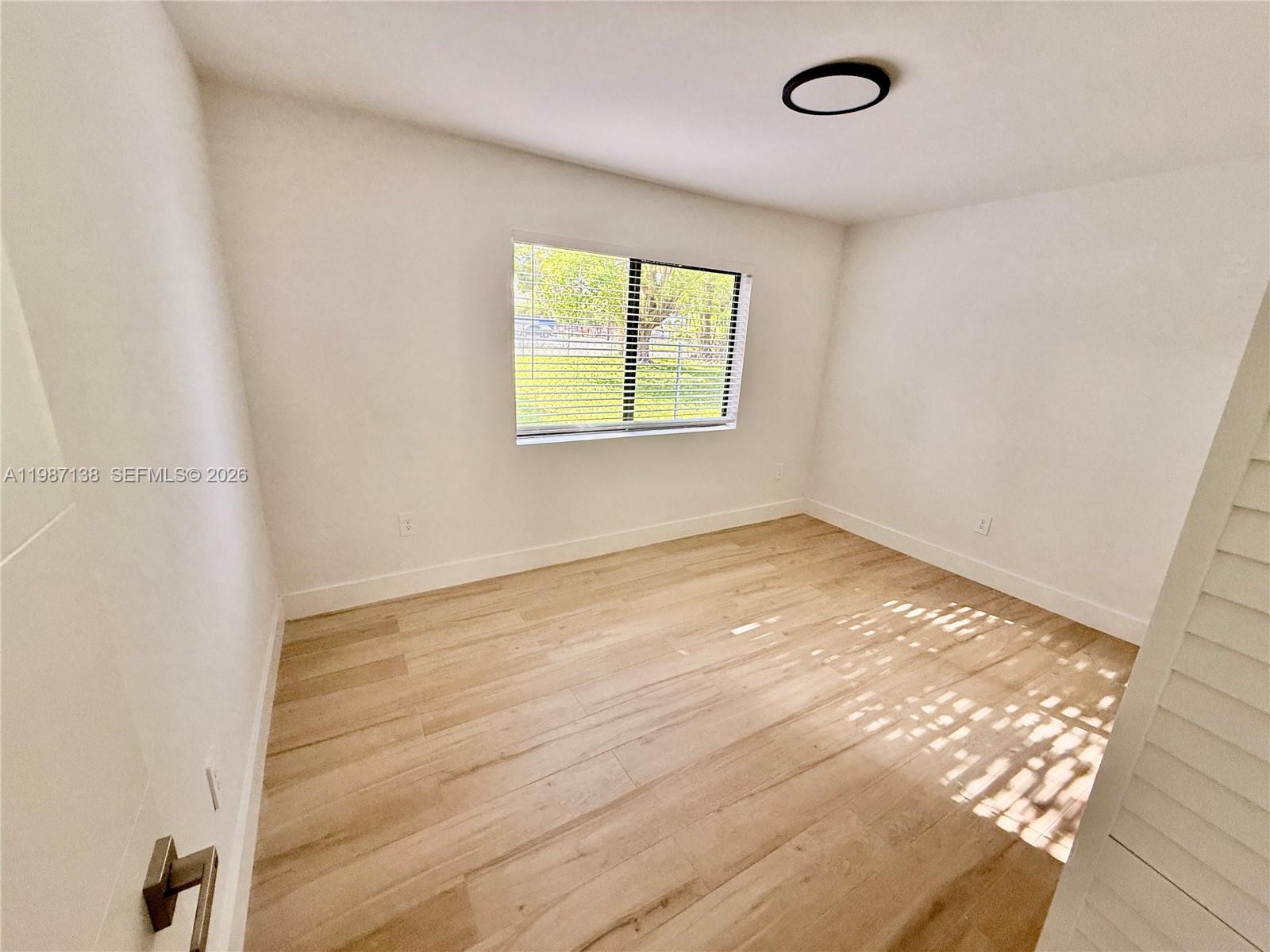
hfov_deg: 102.1
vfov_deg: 85.7
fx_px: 514
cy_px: 476
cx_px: 635
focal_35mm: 14
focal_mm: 2.22
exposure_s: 1/99
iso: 160
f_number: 2.2
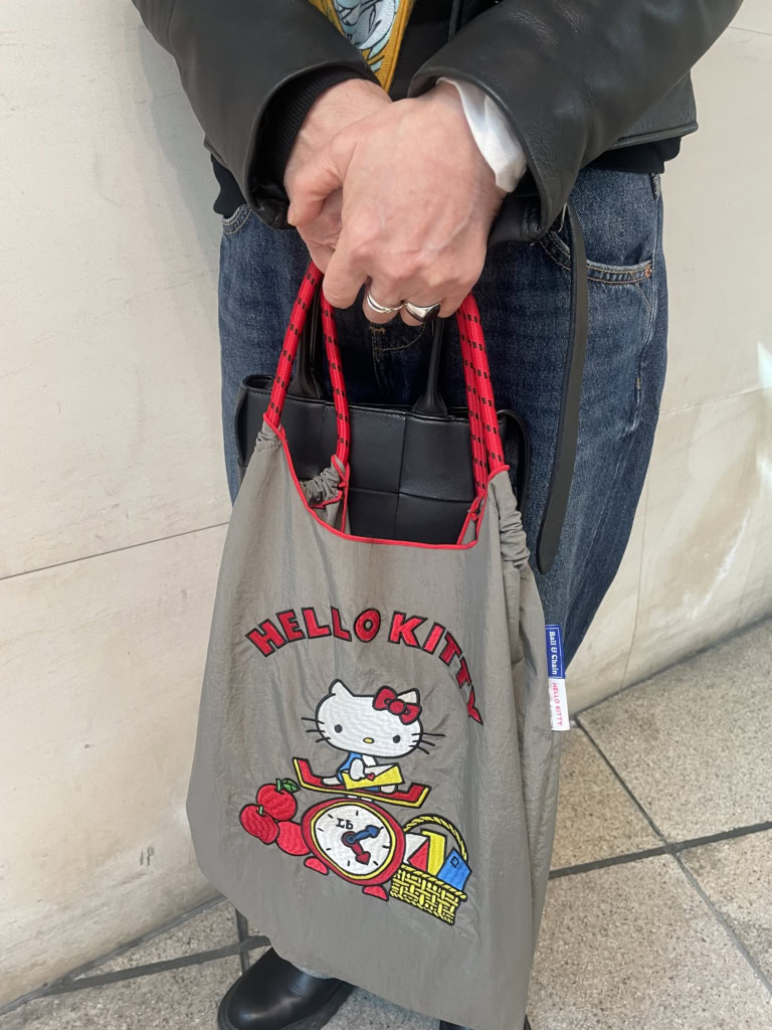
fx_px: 773
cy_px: 515
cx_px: 386
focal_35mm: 26
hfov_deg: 53.1
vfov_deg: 67.3
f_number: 1.6
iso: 125
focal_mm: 4.2
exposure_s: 1/60
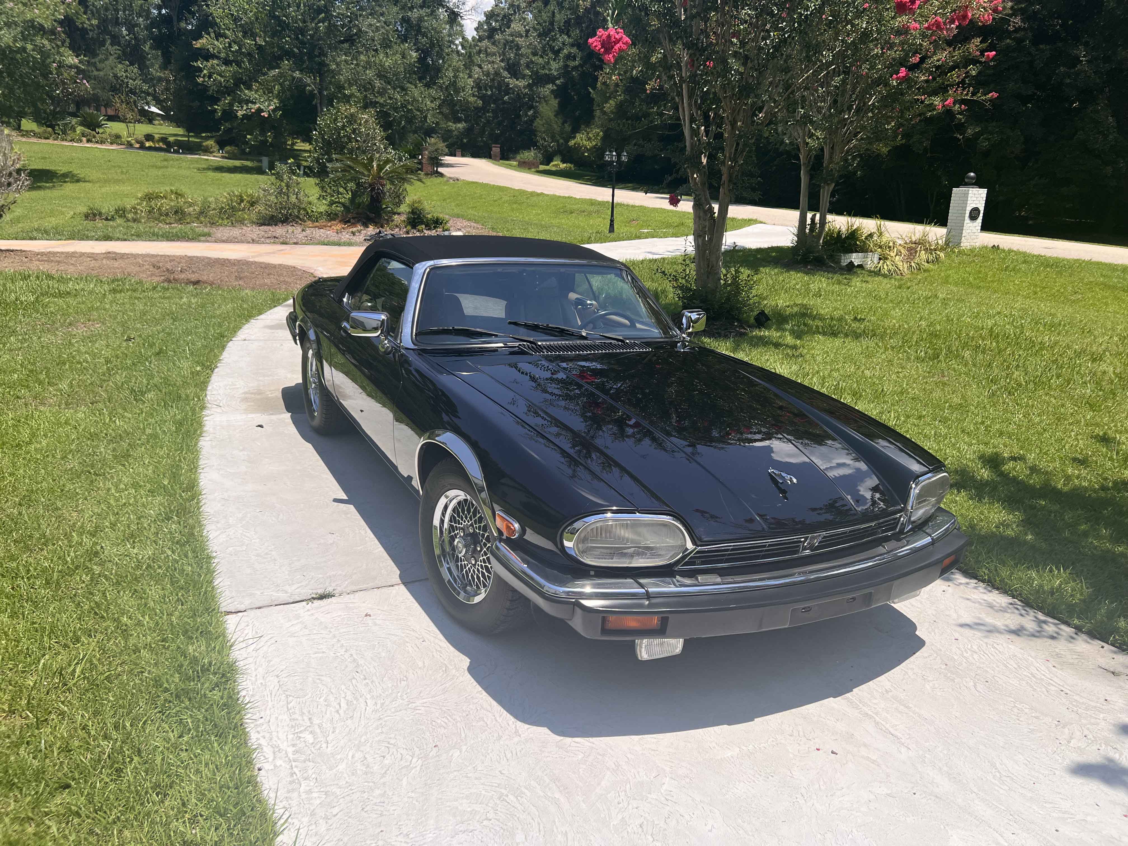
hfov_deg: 67.3
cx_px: 564
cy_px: 423
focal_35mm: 26
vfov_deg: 53.1
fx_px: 847
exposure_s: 1/4444
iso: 50
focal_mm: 5.7
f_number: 1.5
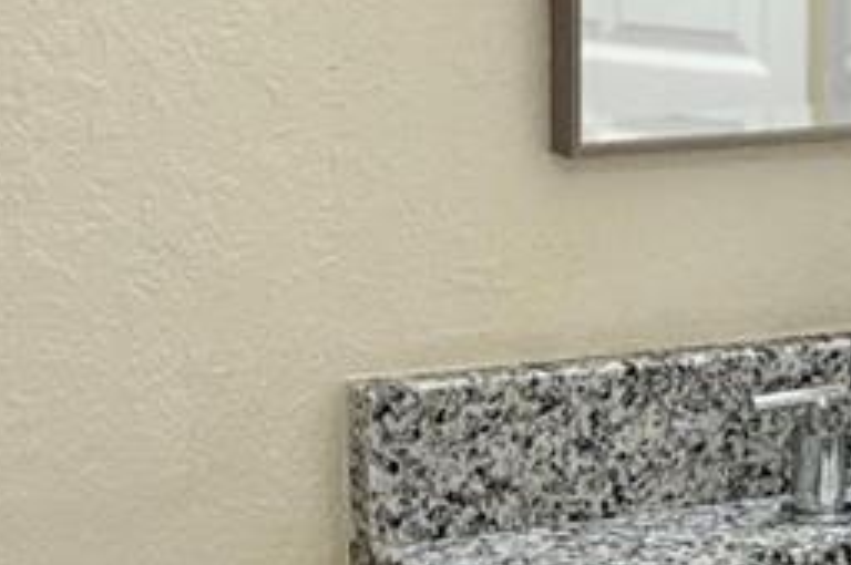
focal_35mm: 127
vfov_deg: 10.6
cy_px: 678
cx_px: 592
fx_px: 2998
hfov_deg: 16.1
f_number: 1.6
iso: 64
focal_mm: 5.96
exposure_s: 1/60
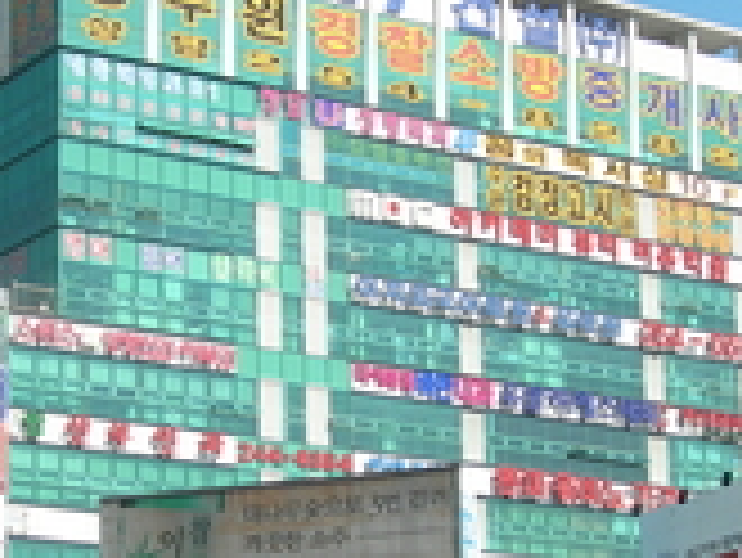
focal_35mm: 138
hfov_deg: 14.3
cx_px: 306
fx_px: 2960
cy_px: 418
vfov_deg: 10.7
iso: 50
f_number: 4.8
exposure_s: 1/426
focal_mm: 7.8
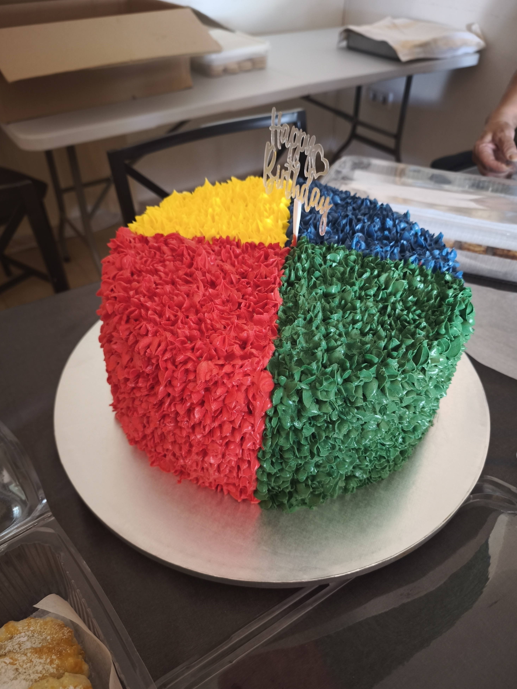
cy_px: 357
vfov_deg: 71.6
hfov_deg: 56.8
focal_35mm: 24
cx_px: 256
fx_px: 478
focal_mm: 6.57
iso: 800
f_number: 1.6
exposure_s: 1/33.3
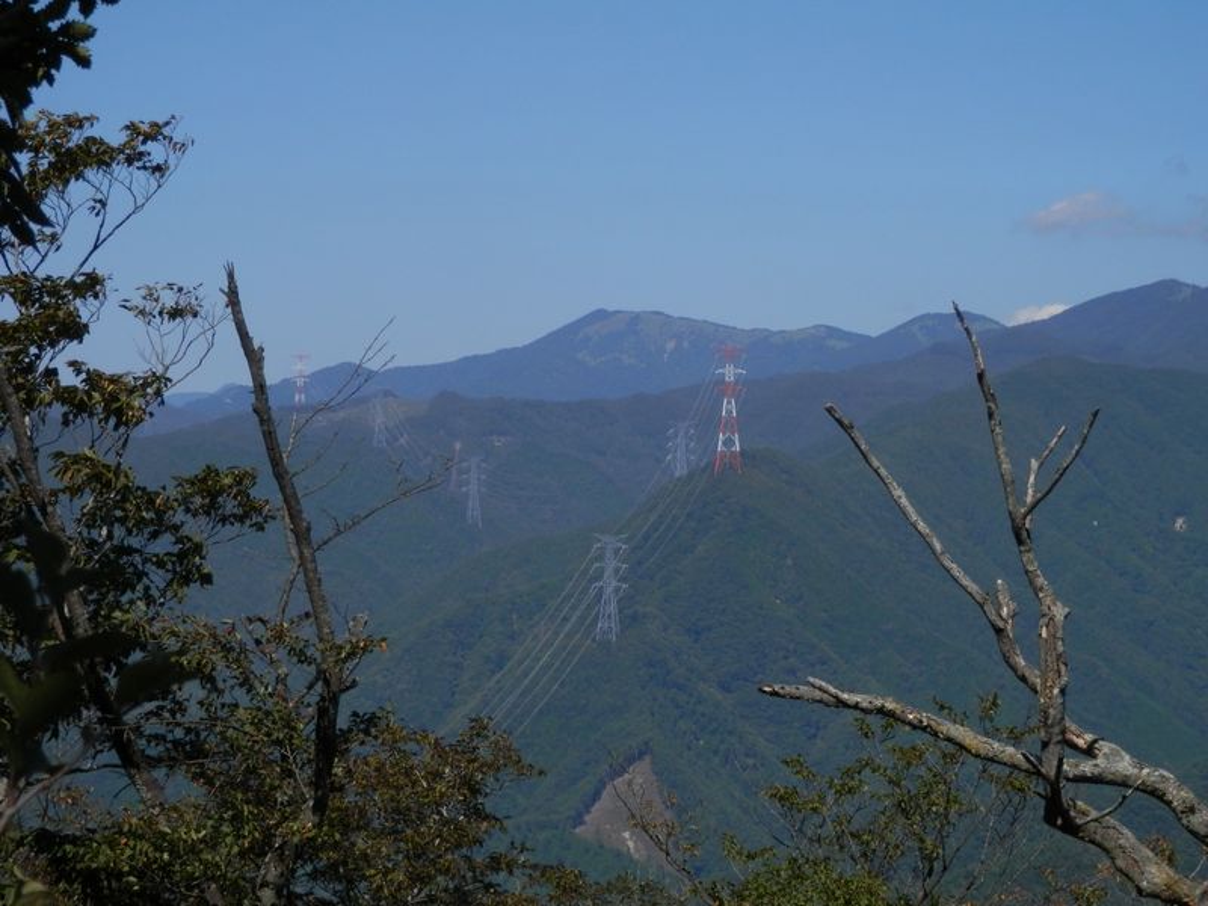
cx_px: 604
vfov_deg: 14.0
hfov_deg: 18.5
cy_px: 453
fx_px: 3699
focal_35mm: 106
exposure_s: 1/160
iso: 100
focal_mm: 19
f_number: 14.2
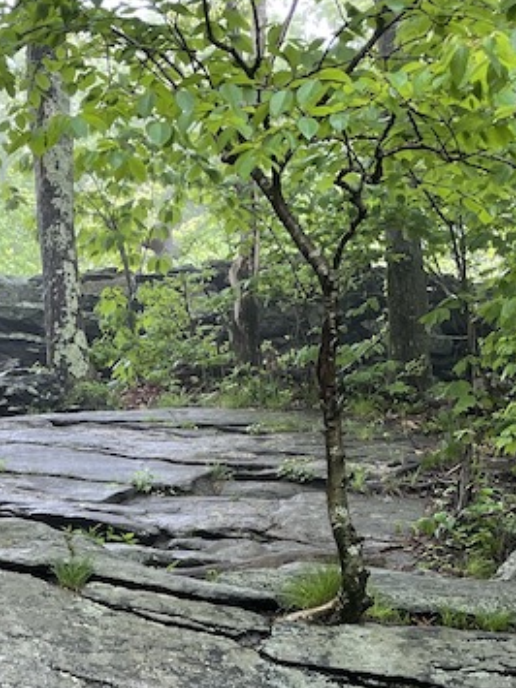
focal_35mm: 75
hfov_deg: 19.2
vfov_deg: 24.0
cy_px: 793
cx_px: 43
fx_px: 1492
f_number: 1.6
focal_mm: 4.2
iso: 40
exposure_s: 1/121
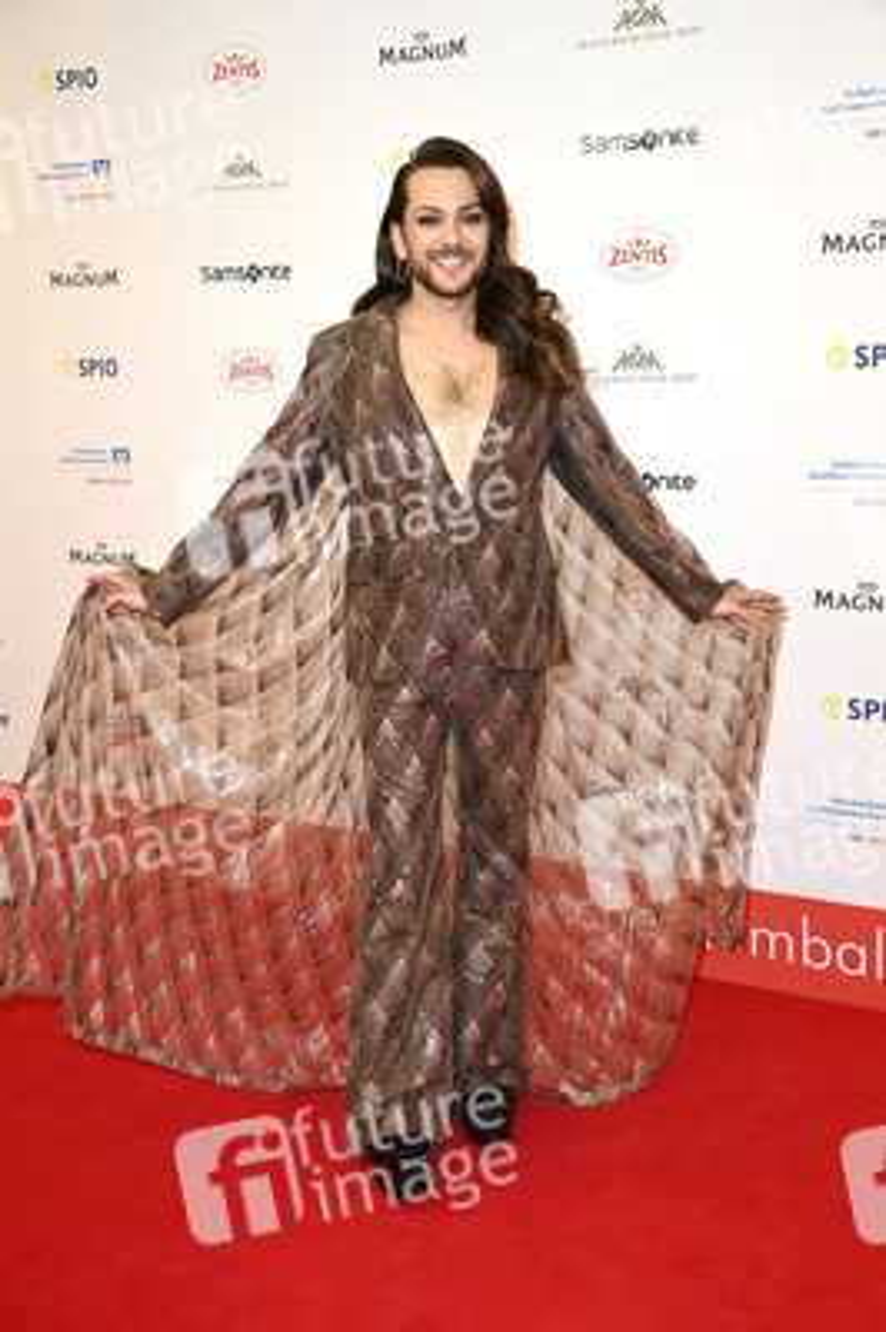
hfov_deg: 26.9
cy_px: 666
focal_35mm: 50
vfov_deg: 39.6
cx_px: 443
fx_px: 1849
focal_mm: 50
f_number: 7.1
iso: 640
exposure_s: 1/250
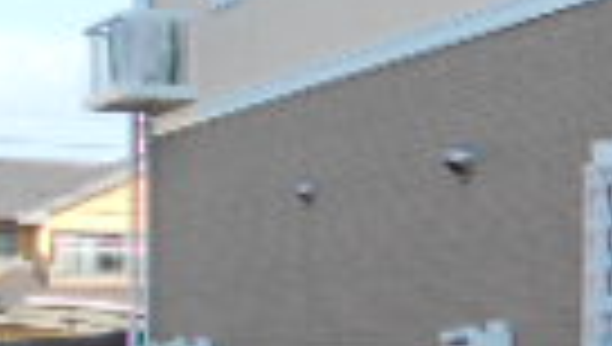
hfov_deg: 13.1
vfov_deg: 9.2
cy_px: 189
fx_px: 2162
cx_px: 1350
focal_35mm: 133
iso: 80
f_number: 3.2
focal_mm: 4.6
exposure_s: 1/400
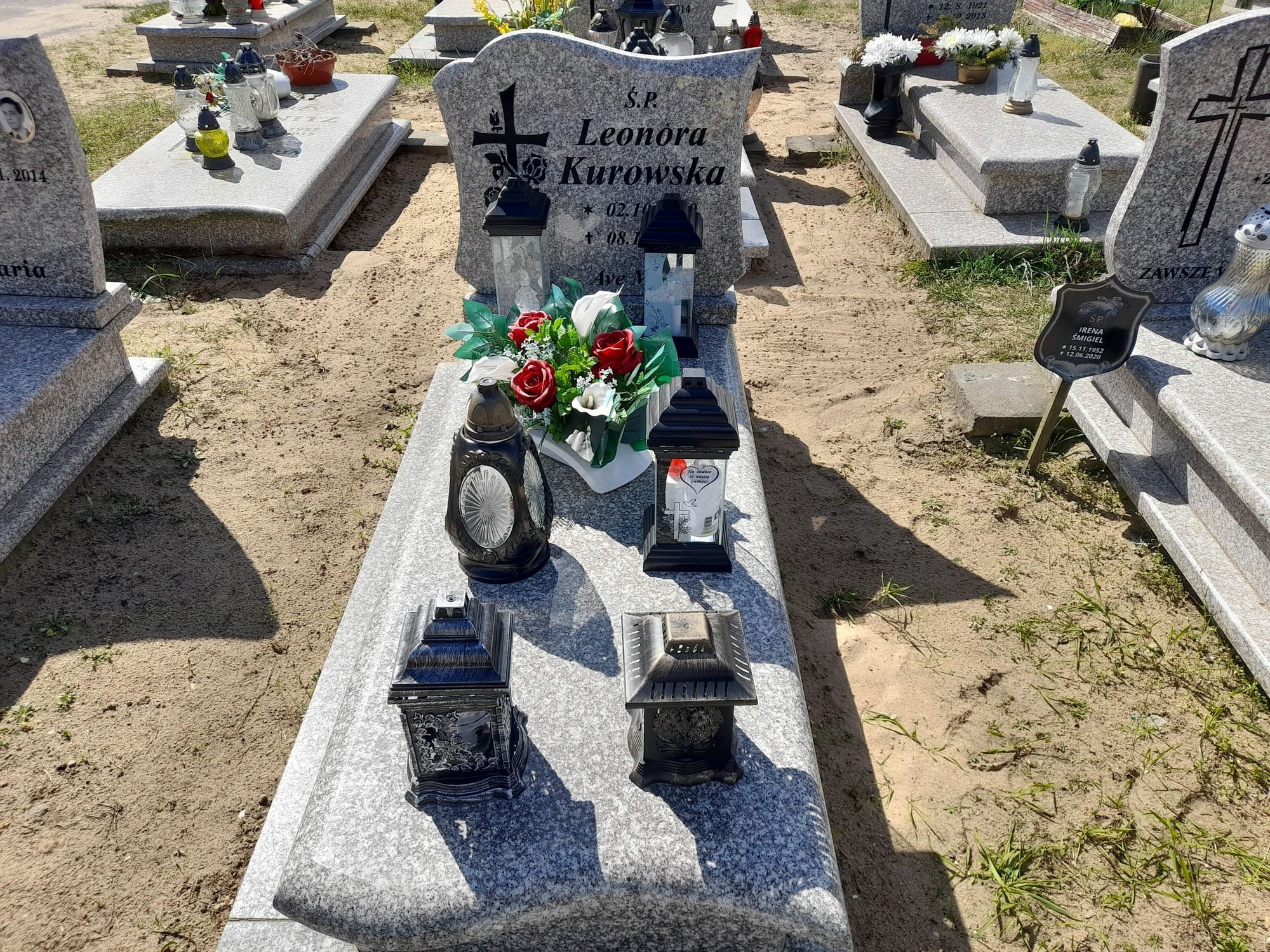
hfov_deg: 69.4
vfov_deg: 54.9
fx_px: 917
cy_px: 476
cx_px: 635
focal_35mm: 25
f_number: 2
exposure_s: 1/677
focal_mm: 4.6
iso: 20
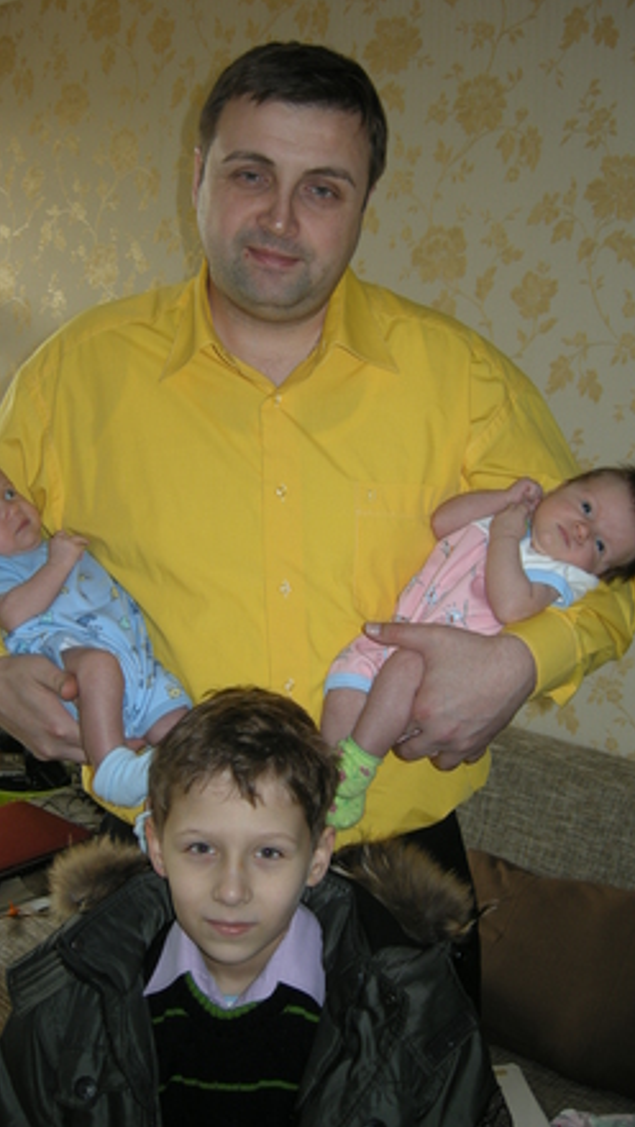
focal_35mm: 39
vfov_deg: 51.6
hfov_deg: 30.4
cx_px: 269
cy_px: 558
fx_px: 1166
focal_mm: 7.5
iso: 64
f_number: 2.7
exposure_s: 1/44
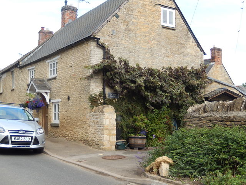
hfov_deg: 42.1
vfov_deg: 32.2
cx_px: 123
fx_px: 320
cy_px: 92
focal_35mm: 45
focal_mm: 8.1
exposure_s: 1/250
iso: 125
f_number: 4.3
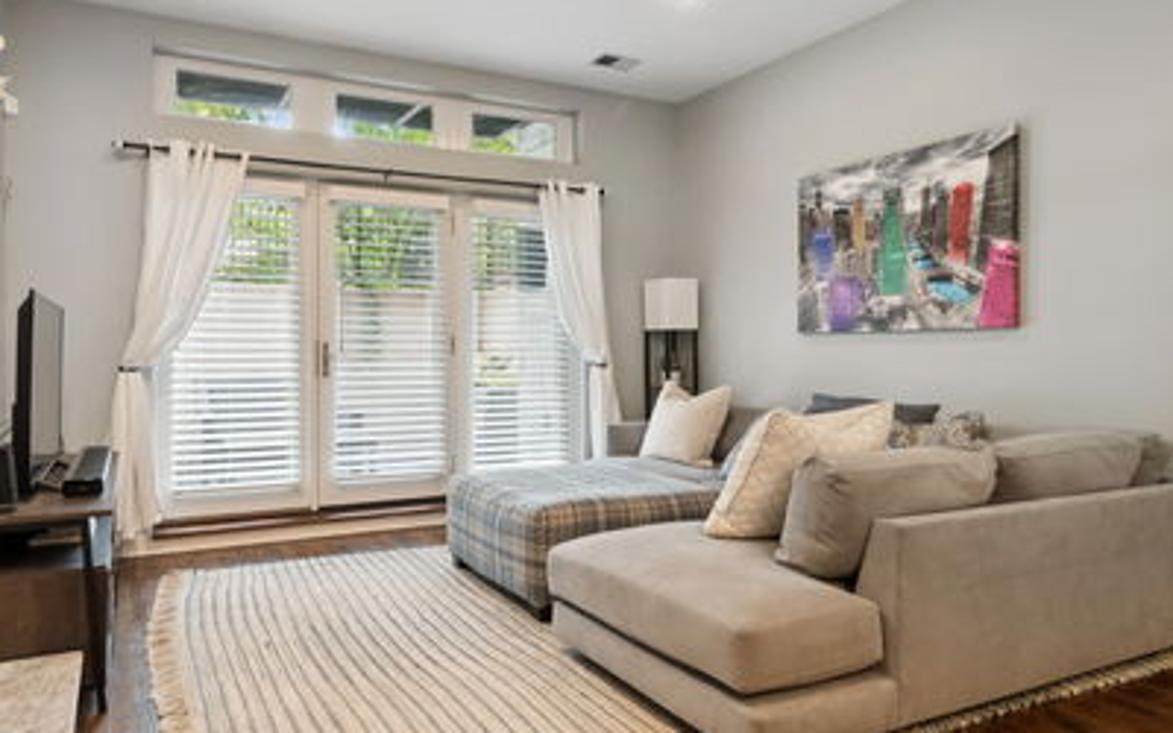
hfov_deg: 79.0
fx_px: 703
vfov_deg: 55.1
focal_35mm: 22
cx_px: 487
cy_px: 364
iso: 200
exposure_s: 1/8
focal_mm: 12
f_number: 8
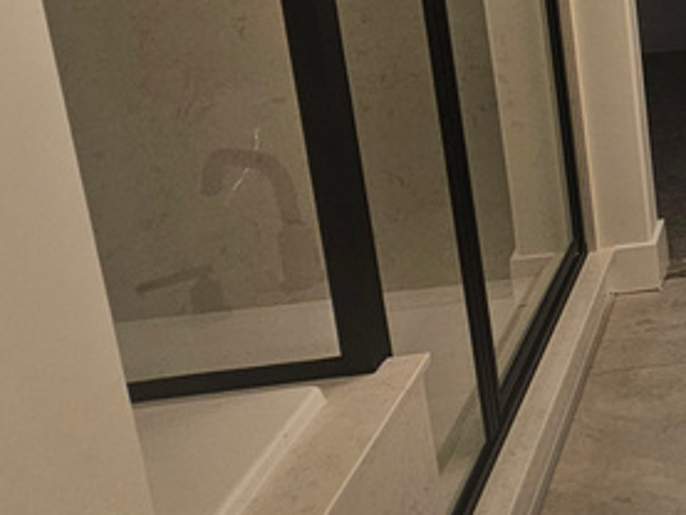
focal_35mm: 48
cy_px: -27
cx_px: 1067
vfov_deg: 28.0
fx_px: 952
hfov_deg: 26.4
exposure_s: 1/60
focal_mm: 2.2
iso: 64
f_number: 2.2
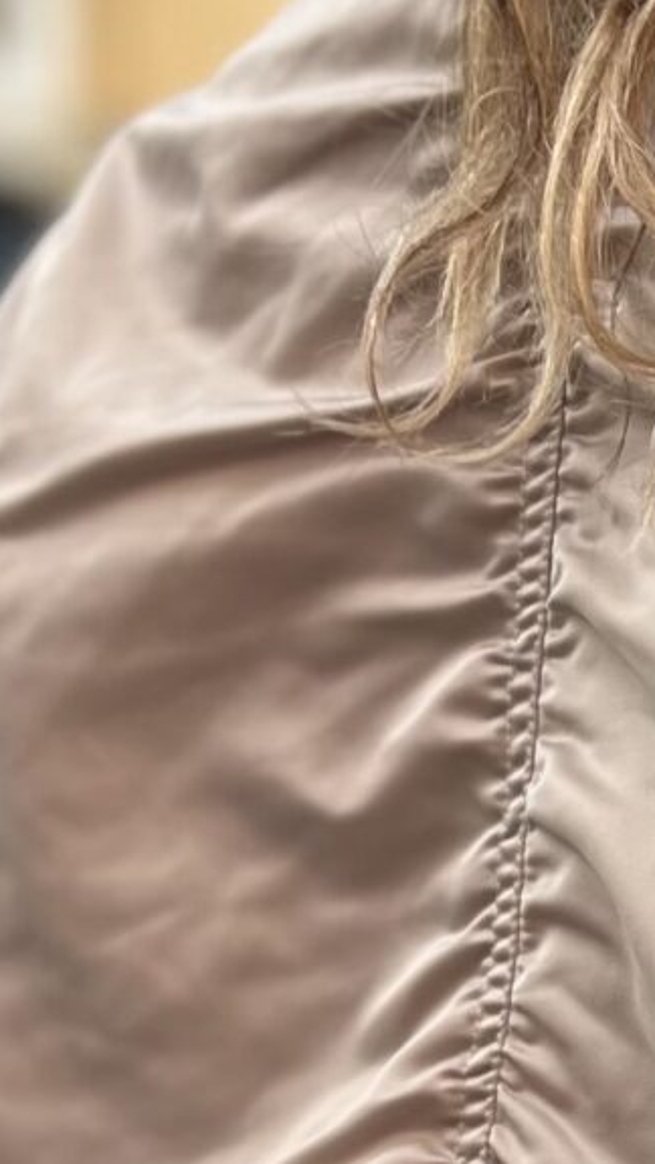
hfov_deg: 9.3
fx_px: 3890
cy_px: 1031
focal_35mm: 126
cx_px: 1031
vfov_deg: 16.8
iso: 50
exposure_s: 1/709
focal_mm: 5.7
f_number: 1.5
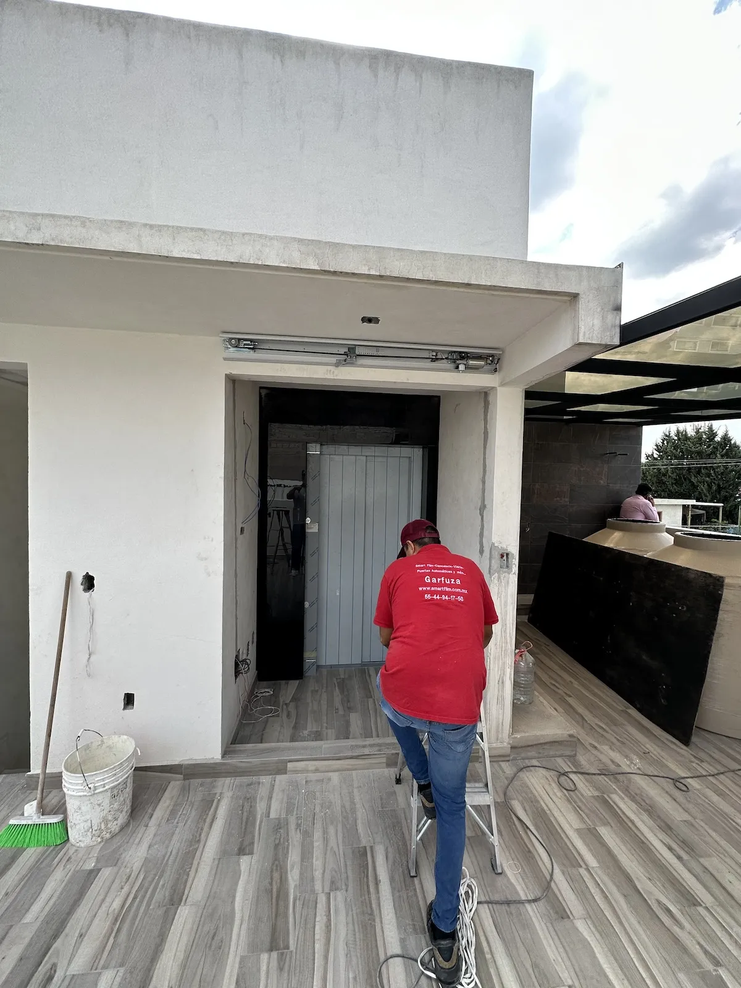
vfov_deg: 102.1
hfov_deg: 85.7
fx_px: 400
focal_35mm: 14
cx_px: 370
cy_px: 494
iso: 40
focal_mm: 2.22
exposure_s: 1/394
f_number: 2.2
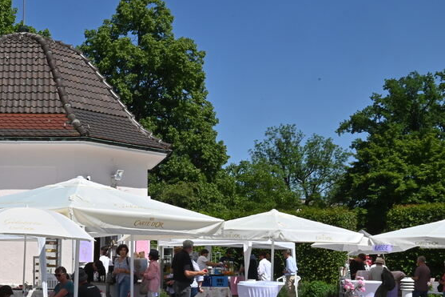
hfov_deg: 27.4
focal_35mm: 69
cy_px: 228
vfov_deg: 19.6
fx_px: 853
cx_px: -9
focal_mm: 32
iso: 400
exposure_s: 1/160
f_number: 22
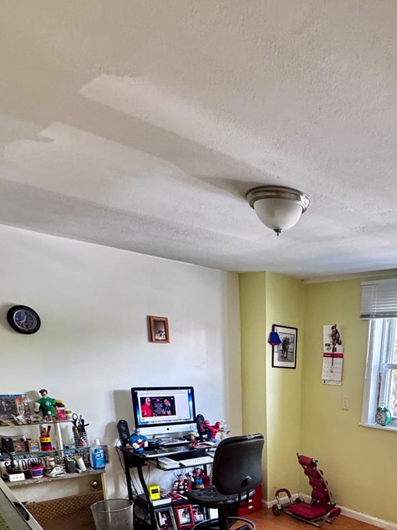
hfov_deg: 48.0
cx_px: 327
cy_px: 494
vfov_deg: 55.0
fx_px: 413
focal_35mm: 27
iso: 400
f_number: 2.2
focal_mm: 2.22
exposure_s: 1/60
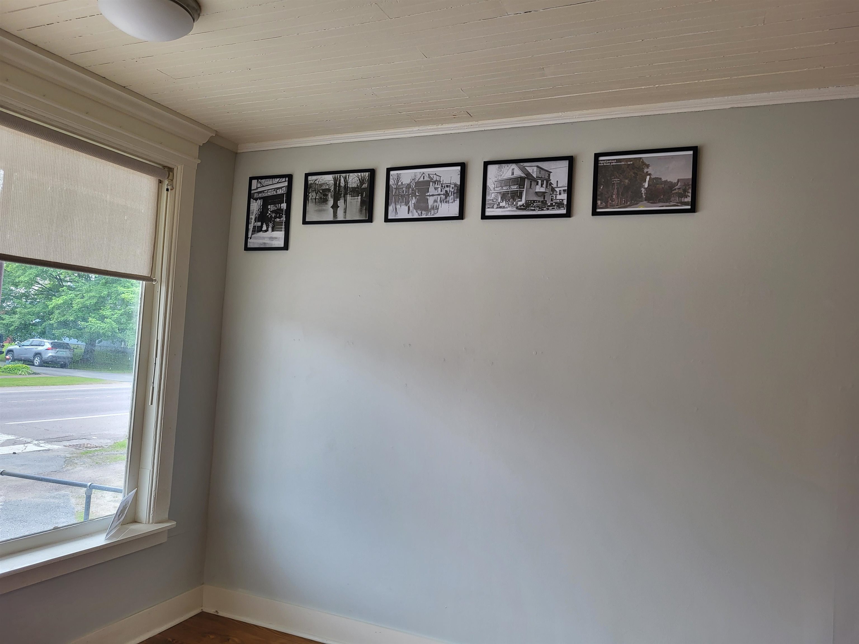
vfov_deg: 53.1
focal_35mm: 26
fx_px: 645
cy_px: 322
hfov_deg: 67.3
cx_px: 430
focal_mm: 5.4
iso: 64
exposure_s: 1/120
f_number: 1.8
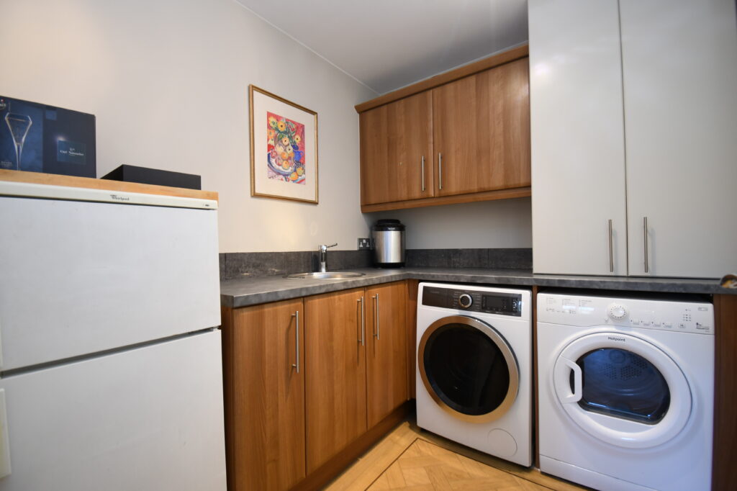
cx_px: 368
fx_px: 307
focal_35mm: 15
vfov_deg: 77.3
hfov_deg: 100.4
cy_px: 246
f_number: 4.5
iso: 560
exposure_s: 1/13
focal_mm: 10
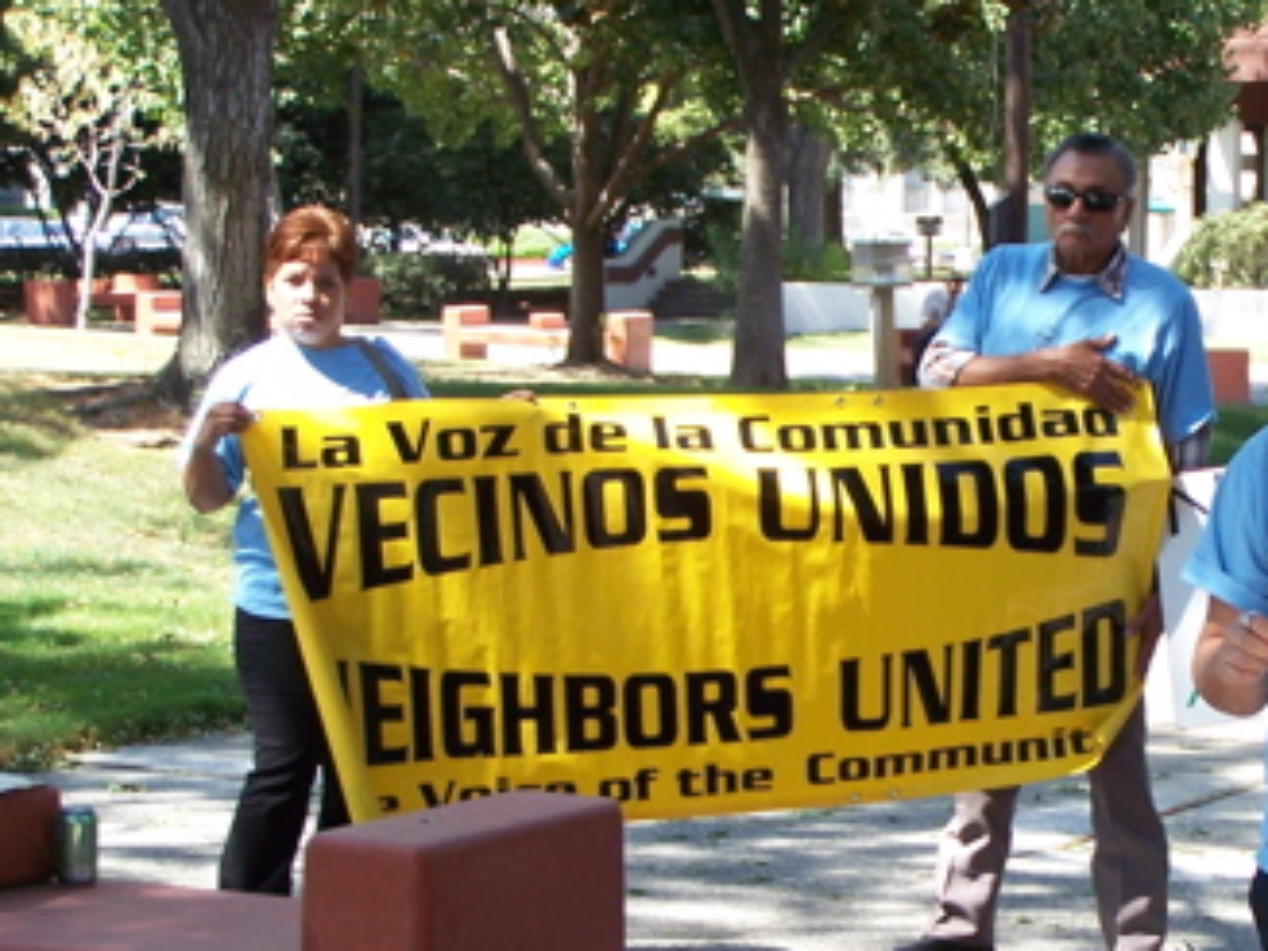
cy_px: 684
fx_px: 4286
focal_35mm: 117
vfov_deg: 12.6
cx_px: 1144
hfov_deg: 16.6
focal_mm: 10.7
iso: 100
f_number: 3.2
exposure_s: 1/200
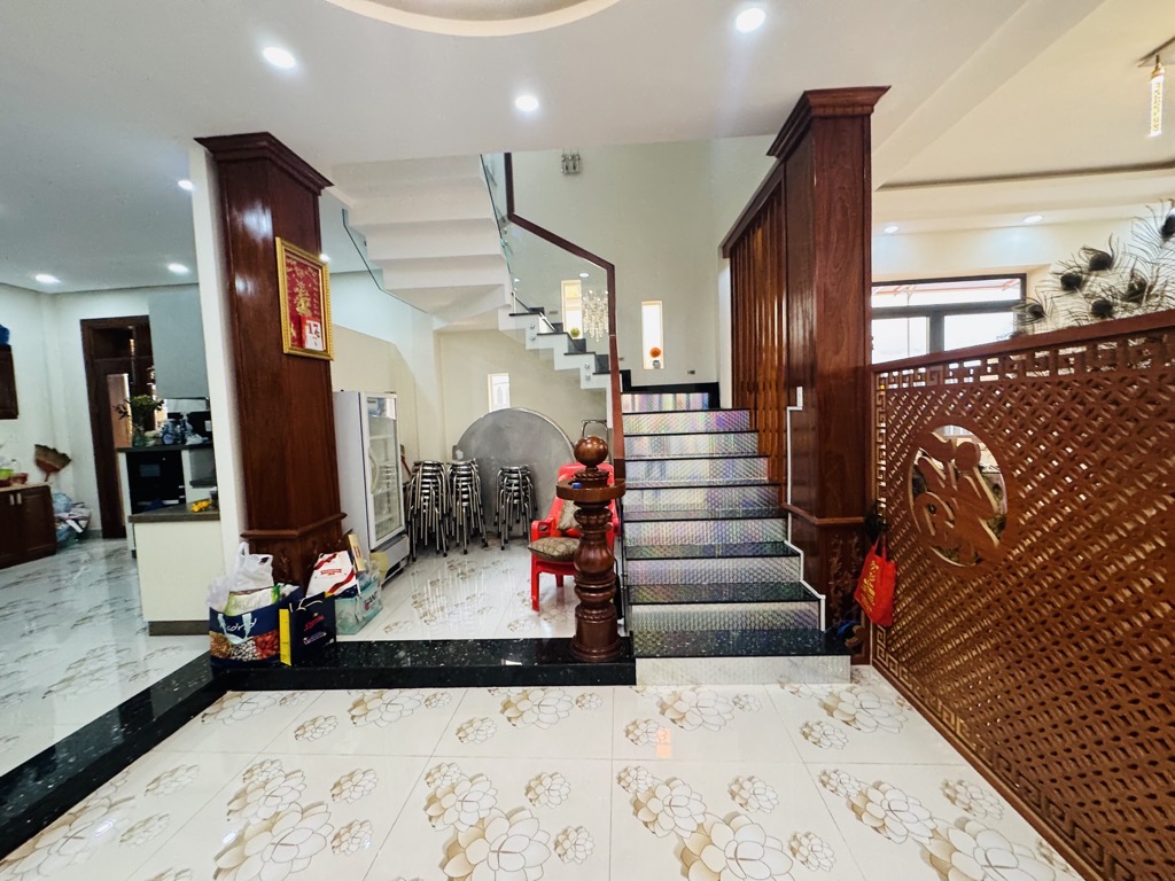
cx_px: 588
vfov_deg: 85.7
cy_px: 440
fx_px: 475
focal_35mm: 14
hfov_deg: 102.1
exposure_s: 1/50
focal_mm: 2.22
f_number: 2.2
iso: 160
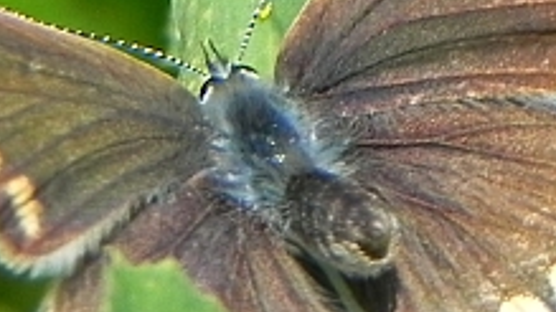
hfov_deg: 4.0
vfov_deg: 2.3
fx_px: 7885
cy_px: -322
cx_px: 899
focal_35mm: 535
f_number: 5.6
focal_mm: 18.8
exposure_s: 1/488
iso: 160
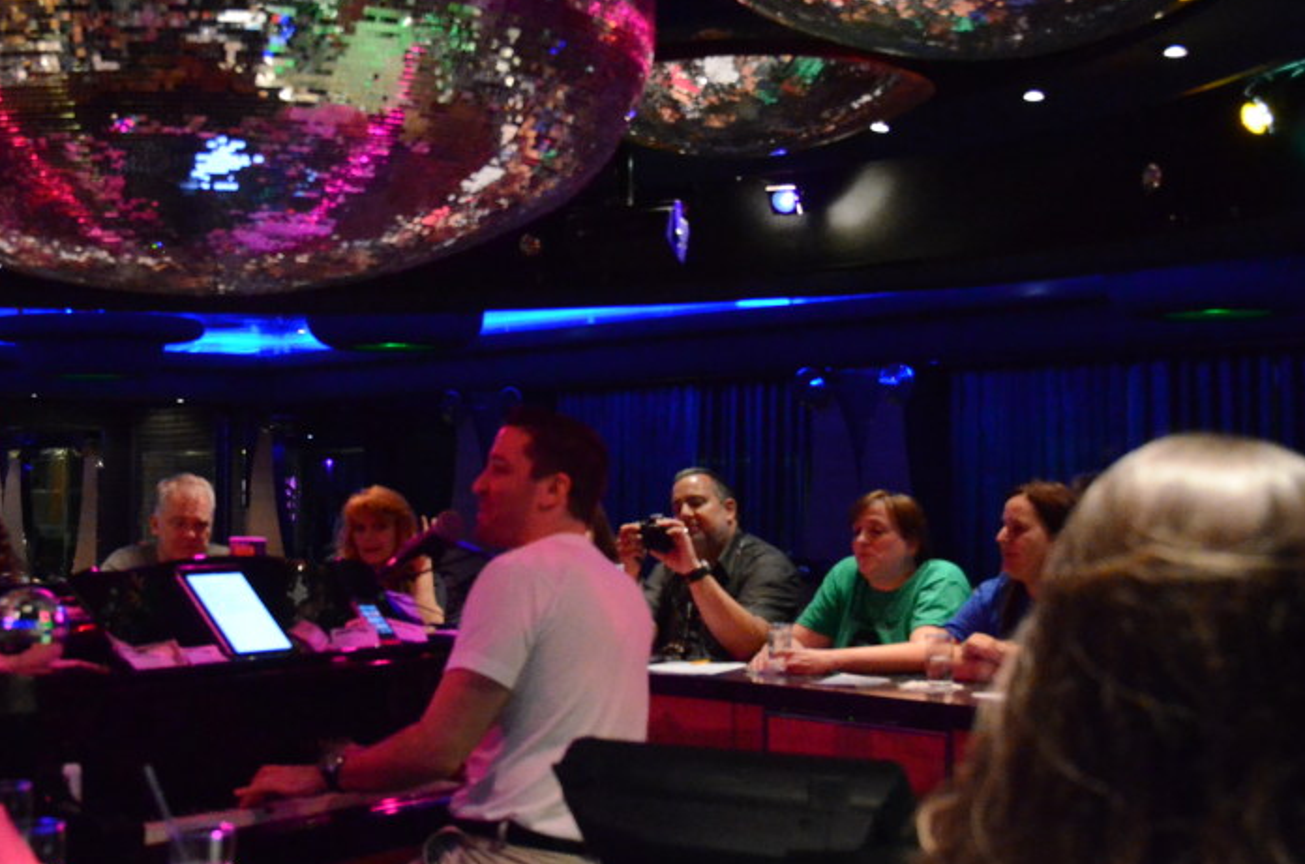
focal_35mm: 53
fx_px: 1917
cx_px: 495
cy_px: 352
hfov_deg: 37.4
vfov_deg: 25.4
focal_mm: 24
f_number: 3.8
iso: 6400
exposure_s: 1/125
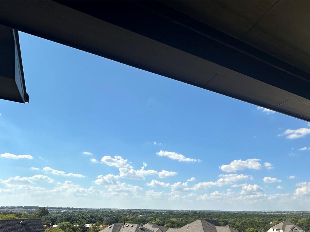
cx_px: 214
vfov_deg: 44.8
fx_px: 242
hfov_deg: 63.2
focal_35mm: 27
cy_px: 223
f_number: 2.2
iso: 50
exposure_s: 1/2882
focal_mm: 2.22
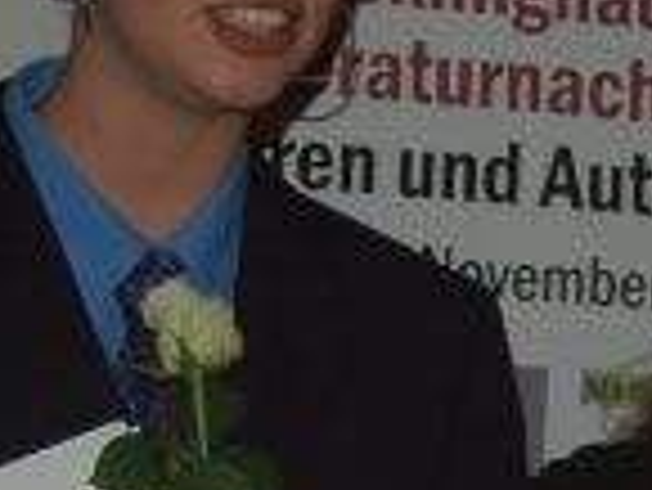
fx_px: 4807
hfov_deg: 7.6
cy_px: 881
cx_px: 967
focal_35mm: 255
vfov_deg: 5.7
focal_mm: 32
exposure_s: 1/60
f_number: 4.8
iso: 400
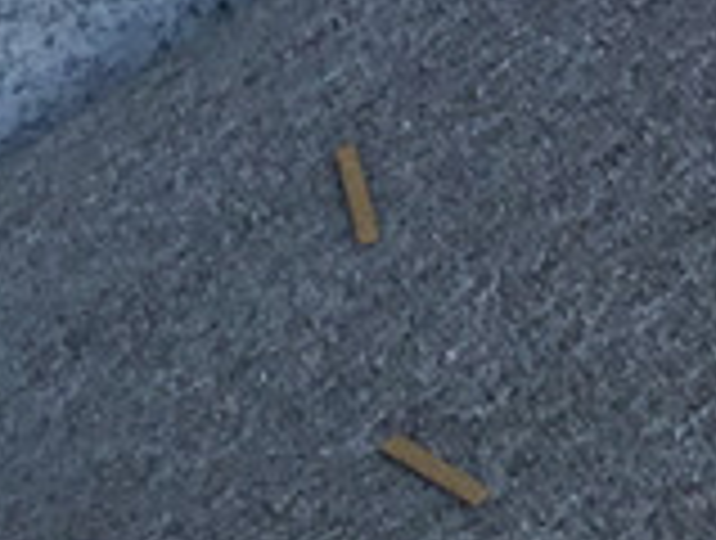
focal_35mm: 175
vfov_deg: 8.3
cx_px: -639
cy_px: 790
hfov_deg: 10.5
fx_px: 3628
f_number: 2.4
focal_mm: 3.3
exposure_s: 1/356
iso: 25
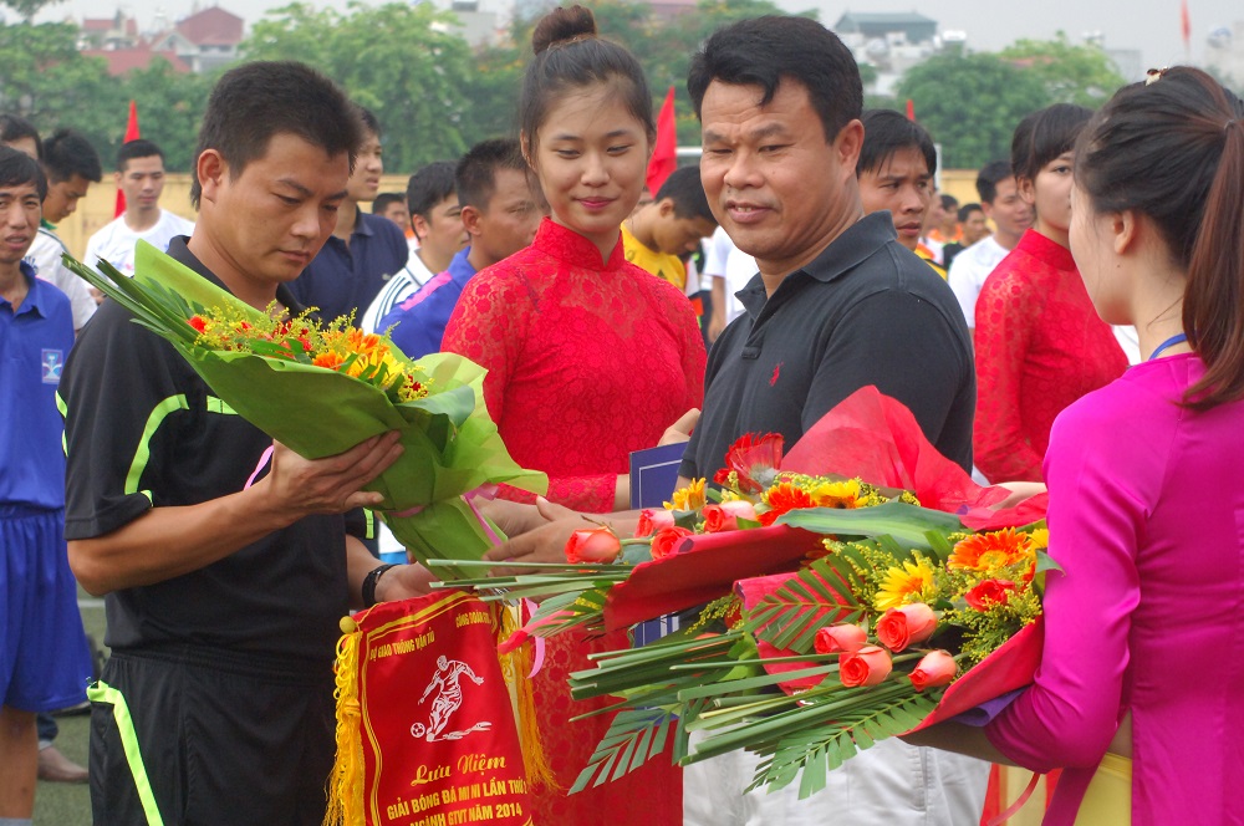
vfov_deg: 12.1
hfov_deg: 18.2
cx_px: 622
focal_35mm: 112
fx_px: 3882
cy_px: 413
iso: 800
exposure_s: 1/400
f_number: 10
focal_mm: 75
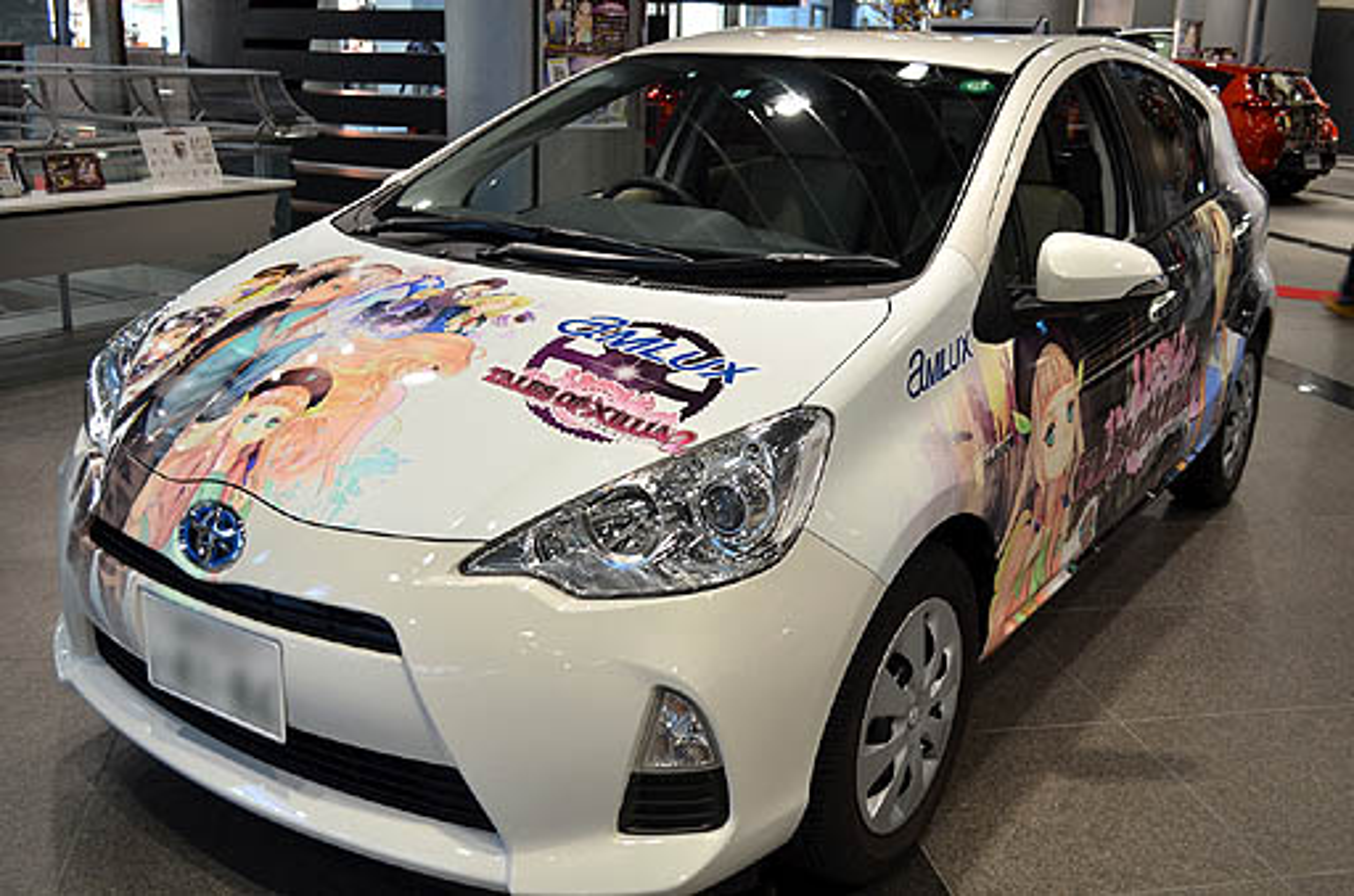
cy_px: 448
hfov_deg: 53.2
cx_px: 677
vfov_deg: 36.7
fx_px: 1351
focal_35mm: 36
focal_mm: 24
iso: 100
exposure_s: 1/20
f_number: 4
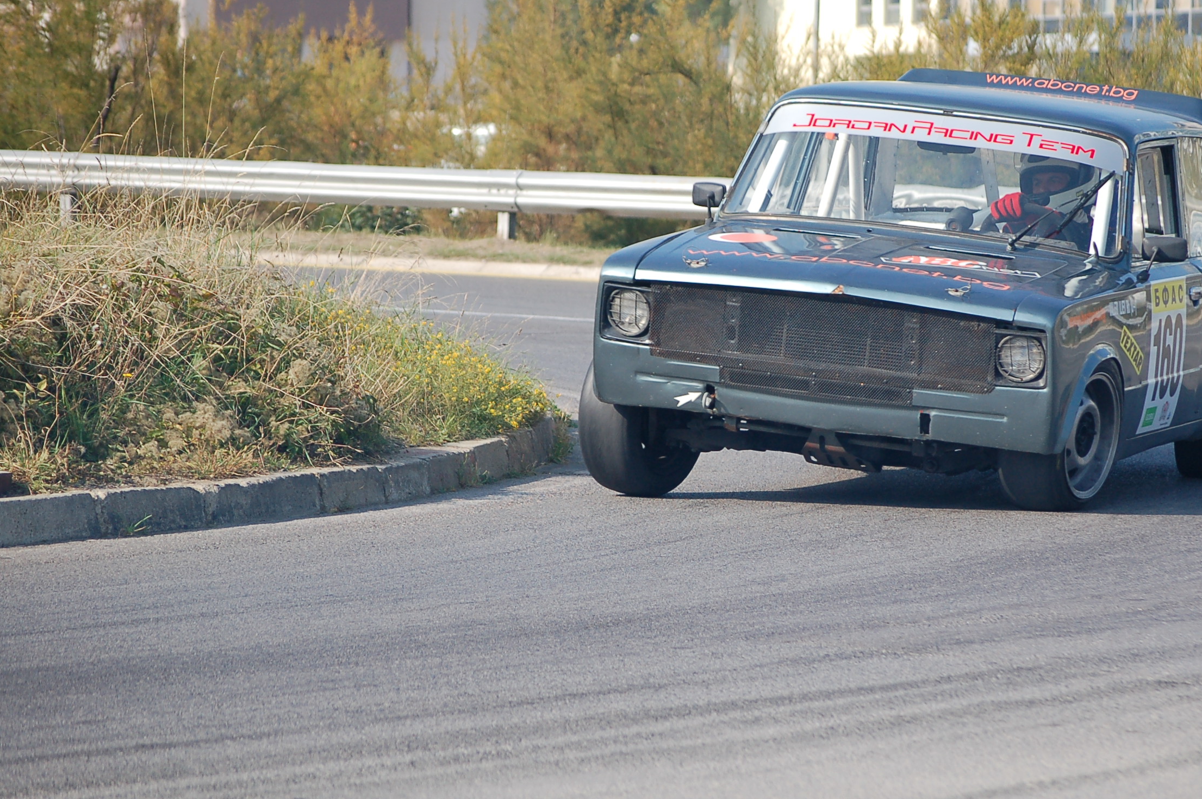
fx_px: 6672
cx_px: 789
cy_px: 385
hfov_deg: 10.3
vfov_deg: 6.9
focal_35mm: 200
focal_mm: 98
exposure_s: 1/1000
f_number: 4.5
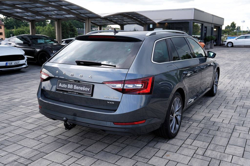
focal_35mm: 35
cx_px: 125
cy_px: 83
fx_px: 243
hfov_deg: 54.4
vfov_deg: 37.9
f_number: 5.6
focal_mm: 35
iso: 100
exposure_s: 1/160
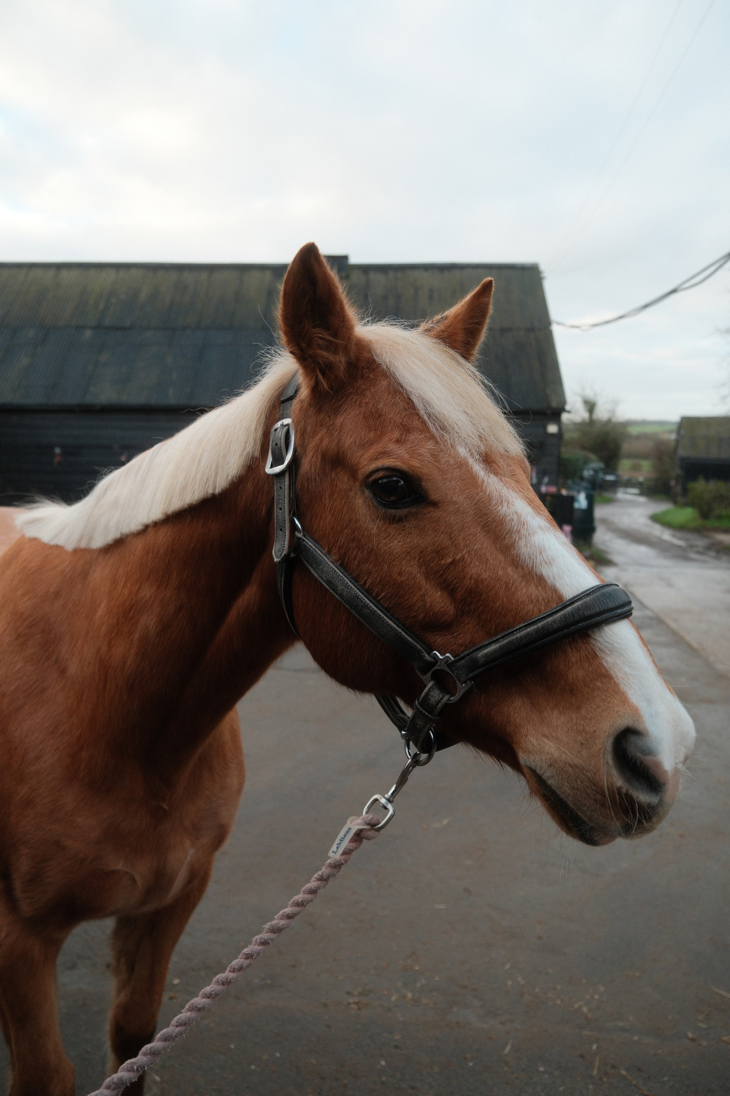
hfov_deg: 53.1
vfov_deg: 73.7
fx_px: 730
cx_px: 365
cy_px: 548
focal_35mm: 24
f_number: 2.8
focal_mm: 16
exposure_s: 1/750
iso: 800
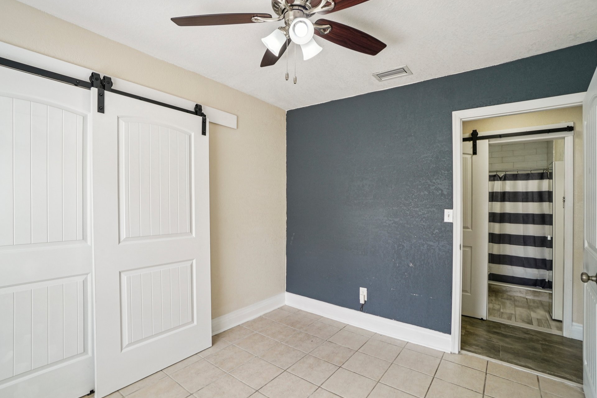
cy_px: 203
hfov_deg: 96.7
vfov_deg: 73.7
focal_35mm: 16
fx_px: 265
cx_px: 289
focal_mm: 10
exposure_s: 1/30
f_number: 8
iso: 200
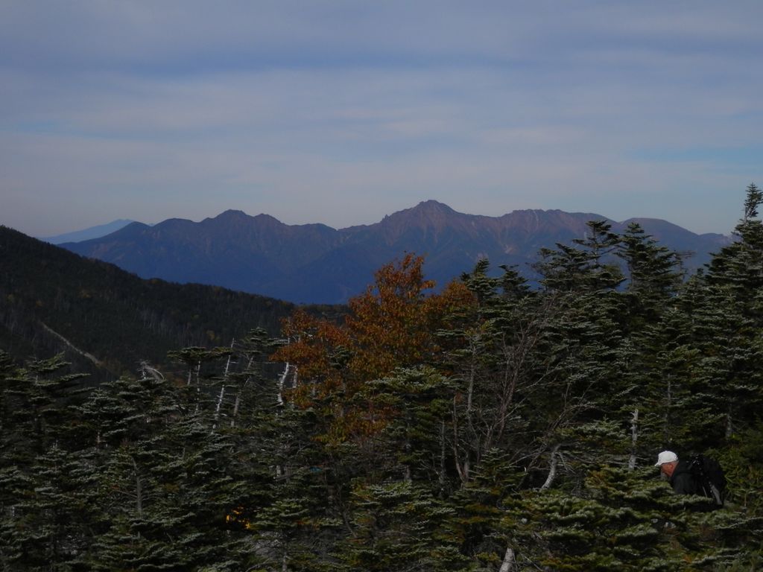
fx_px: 2138
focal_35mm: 97
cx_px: 382
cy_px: 286
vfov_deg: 15.2
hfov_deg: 20.2
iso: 80
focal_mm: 17.3
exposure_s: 1/160
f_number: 13.9
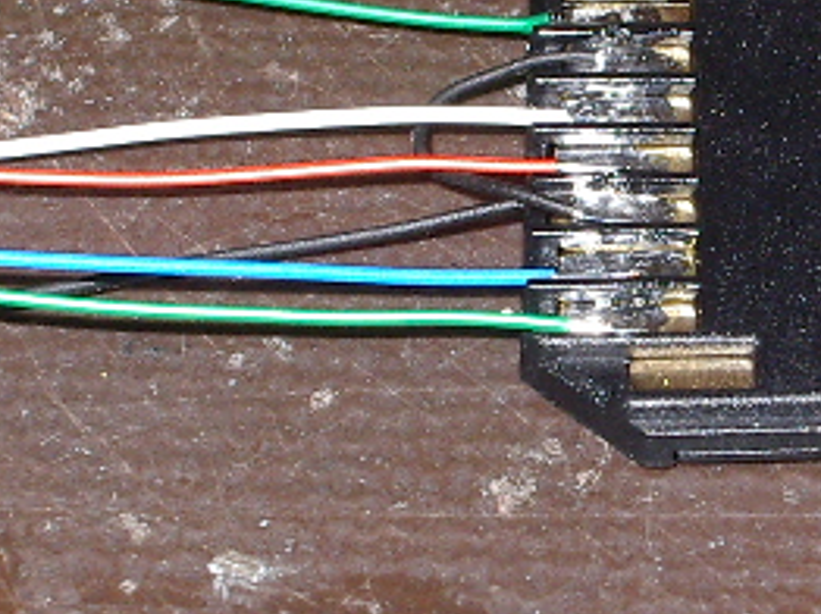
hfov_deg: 10.6
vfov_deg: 8.0
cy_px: 232
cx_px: 733
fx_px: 4407
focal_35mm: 186
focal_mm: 11.5
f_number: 6.9
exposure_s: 1/80
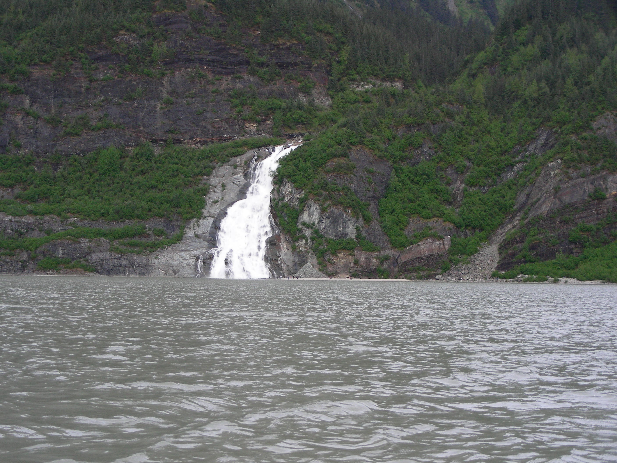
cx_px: 308
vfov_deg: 18.7
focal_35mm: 79
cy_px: 232
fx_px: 1408
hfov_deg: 24.7
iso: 50
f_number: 4
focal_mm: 13.2
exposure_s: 1/494
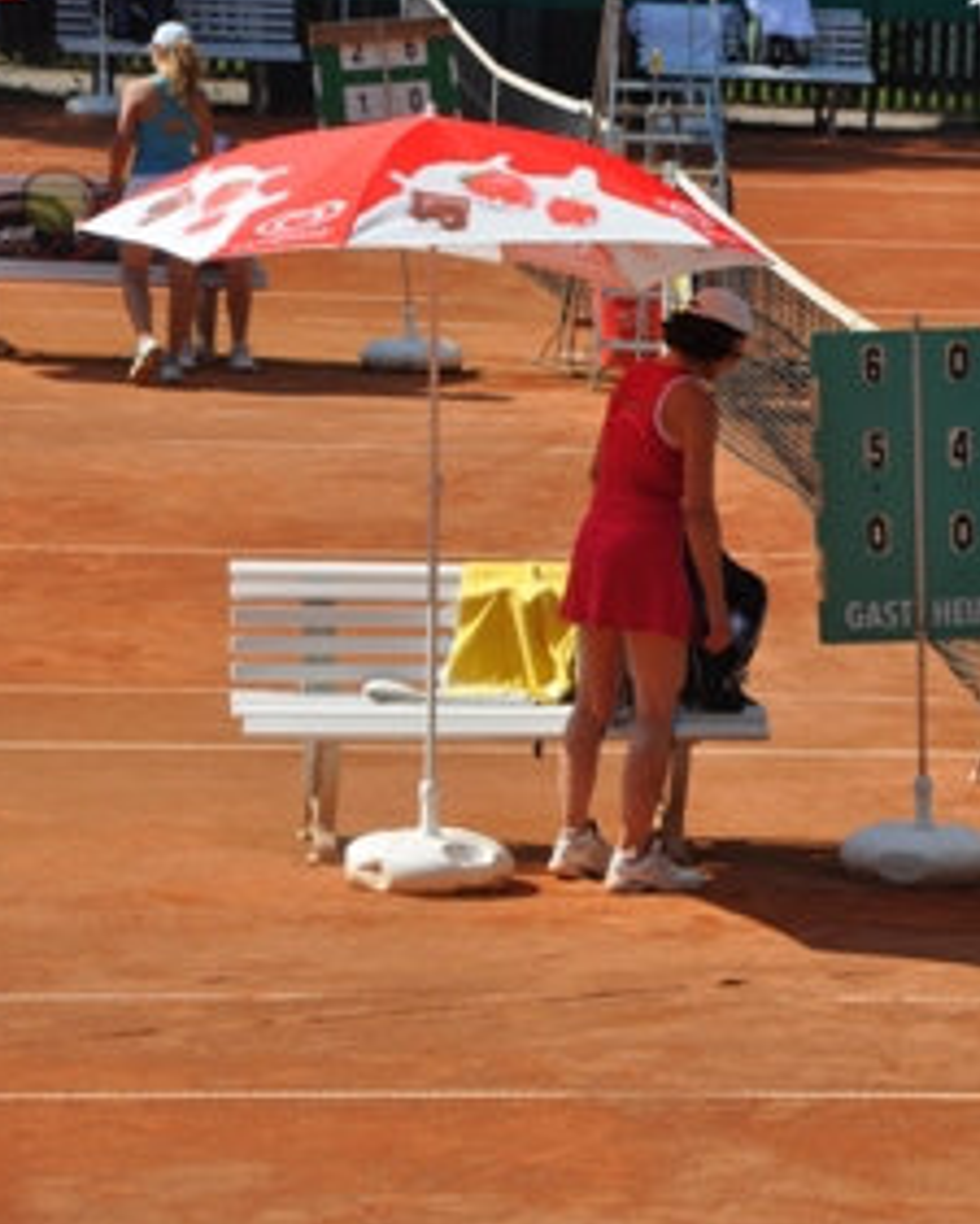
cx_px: 950
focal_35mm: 236
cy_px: 623
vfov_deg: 8.2
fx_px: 8542
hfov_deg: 6.5
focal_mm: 105
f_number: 10
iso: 200
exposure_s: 1/400
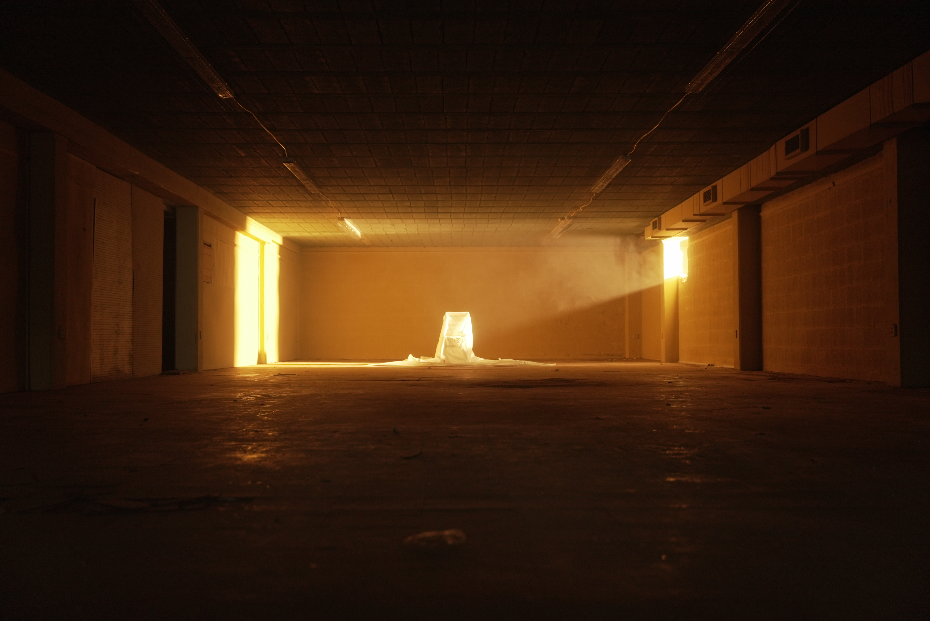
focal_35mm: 39
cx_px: 465
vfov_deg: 33.9
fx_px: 1018
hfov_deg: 49.1
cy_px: 310
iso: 640
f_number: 2.8
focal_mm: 39.4
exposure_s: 1/30
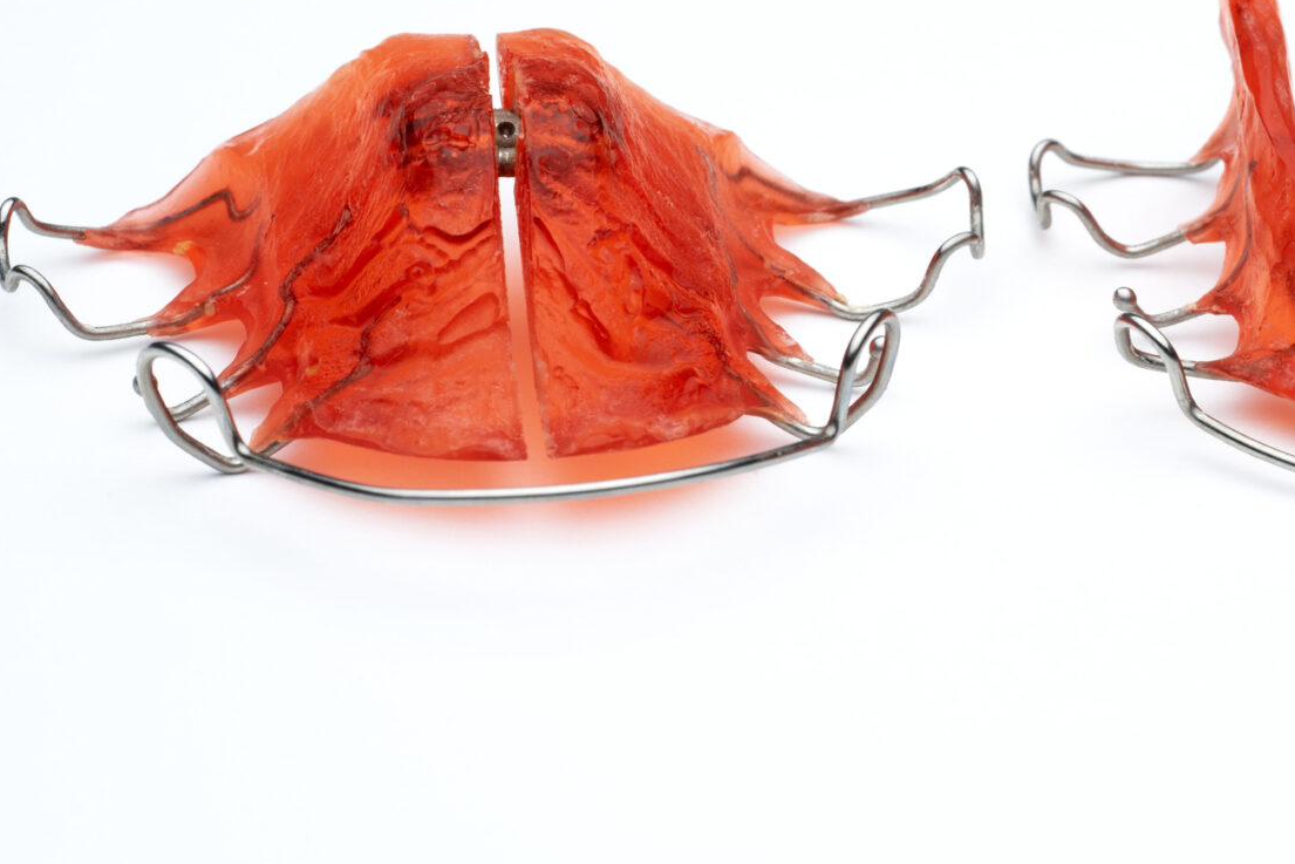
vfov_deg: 8.0
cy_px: 295
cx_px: 976
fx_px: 6152
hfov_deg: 12.0
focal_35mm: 171
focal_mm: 105
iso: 100
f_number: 18
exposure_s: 1/100
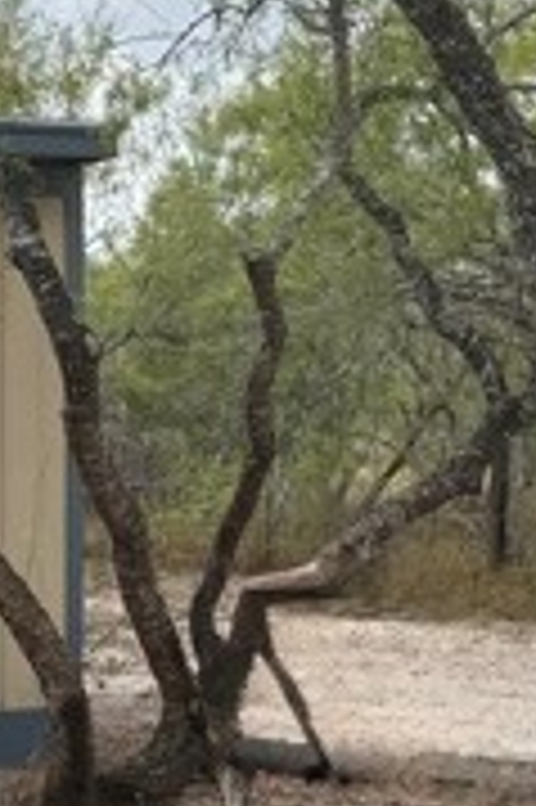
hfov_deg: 11.4
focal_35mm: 116
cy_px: 513
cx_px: -225
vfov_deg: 17.6
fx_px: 2595
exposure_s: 1/3279
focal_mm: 5.96
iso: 64
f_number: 1.6
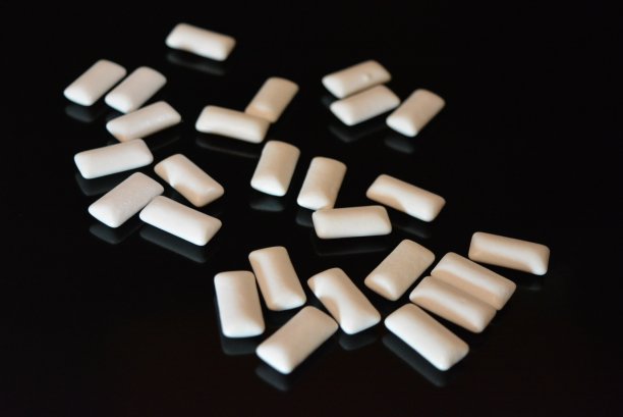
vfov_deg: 19.8
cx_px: 312
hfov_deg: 29.2
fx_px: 1195
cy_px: 208
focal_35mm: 69
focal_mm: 46
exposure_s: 1/30
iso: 3200
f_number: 5
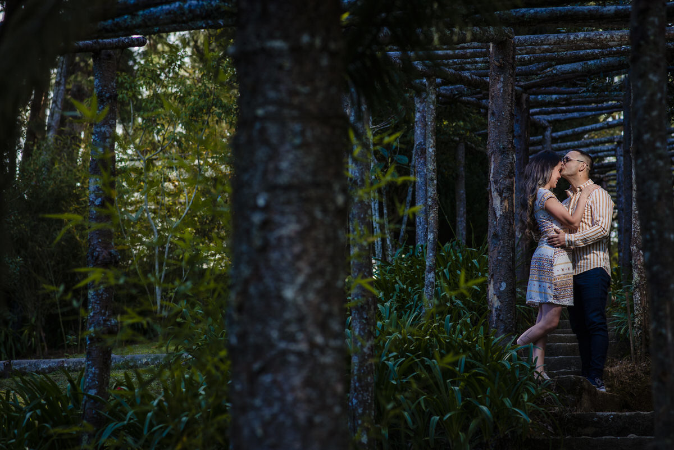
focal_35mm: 85
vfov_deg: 16.1
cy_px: 225
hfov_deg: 23.9
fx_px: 1592
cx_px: 337
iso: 100
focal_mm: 85
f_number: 4
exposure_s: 1/160
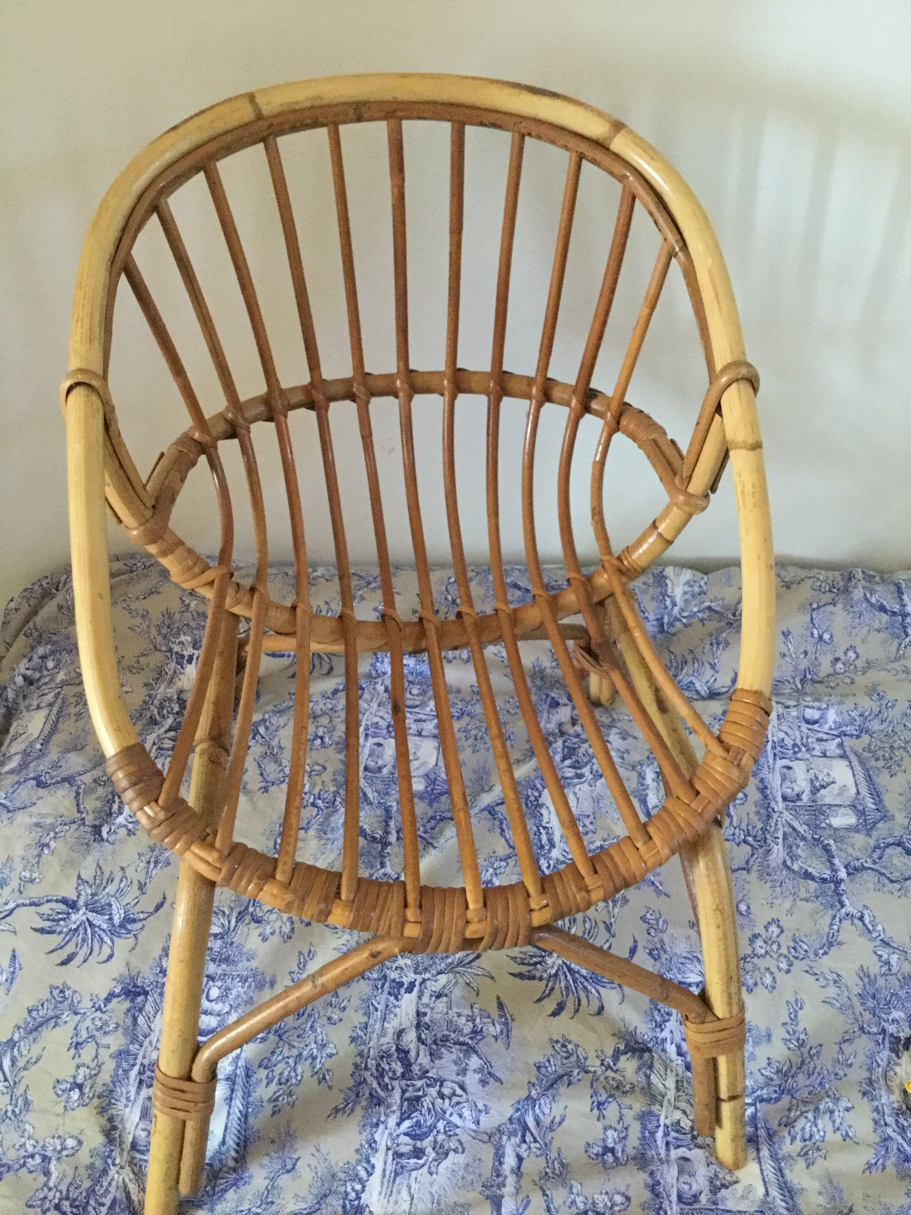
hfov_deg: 45.4
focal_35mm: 31
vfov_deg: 58.4
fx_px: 1088
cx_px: 456
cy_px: 608
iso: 320
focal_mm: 3.3
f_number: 2.4
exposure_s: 1/17
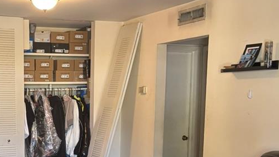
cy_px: 177
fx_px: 503
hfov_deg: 30.1
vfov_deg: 17.1
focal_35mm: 68
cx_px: 49
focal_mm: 5.96
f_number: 1.6
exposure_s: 1/60
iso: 160
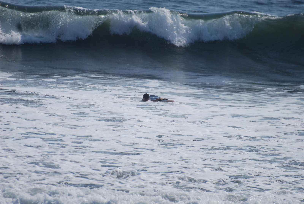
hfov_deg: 4.6
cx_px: 152
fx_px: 3804
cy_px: 102
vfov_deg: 3.1
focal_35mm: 450
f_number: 5.6
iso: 200
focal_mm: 300
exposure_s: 1/640
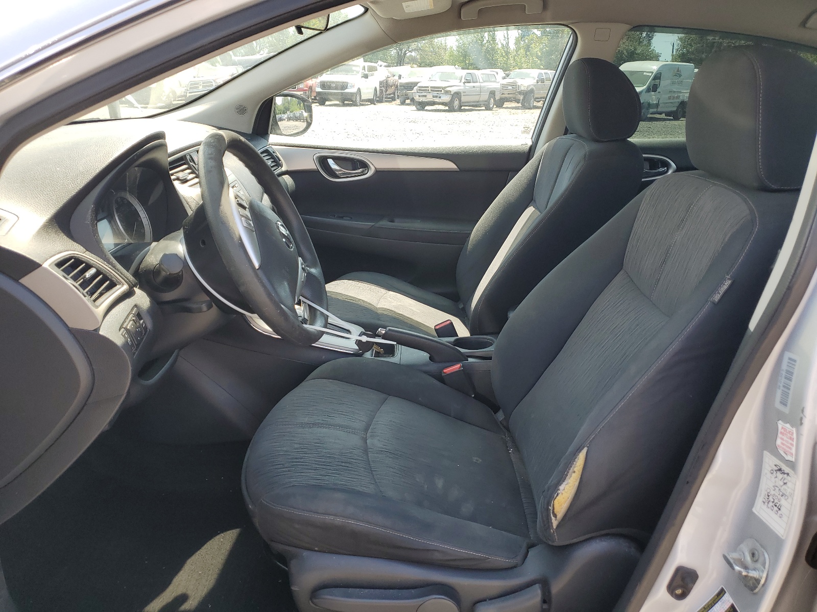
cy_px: 306
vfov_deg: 53.1
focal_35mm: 26
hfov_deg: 67.3
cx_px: 408
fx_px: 614
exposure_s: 1/417
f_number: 1.5
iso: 50
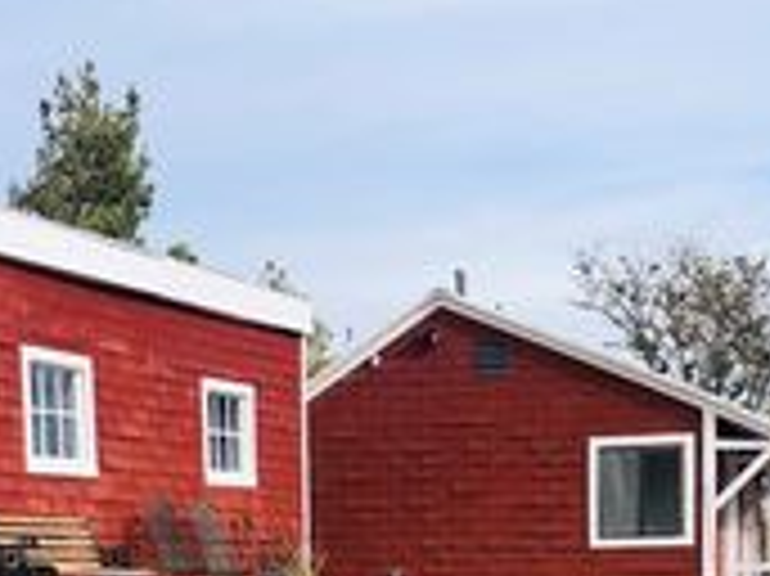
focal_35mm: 82
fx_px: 1823
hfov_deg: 23.8
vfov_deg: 17.2
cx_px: 360
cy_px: 668
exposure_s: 1/2088
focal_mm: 3.99
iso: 20
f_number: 1.8
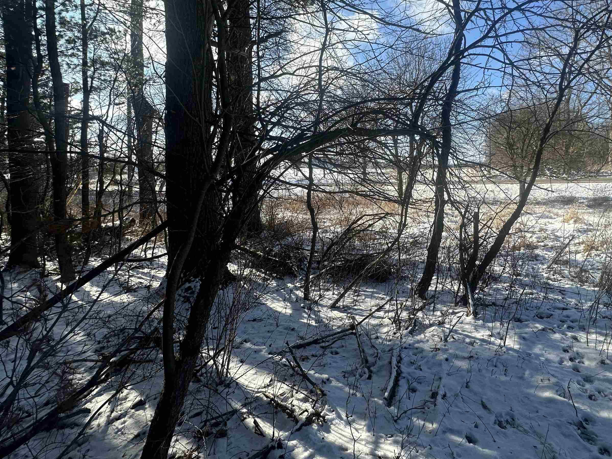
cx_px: 336
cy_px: 172
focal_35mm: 18
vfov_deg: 70.4
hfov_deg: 87.5
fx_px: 318
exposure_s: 1/1221
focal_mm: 2.22
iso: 50
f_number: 2.2
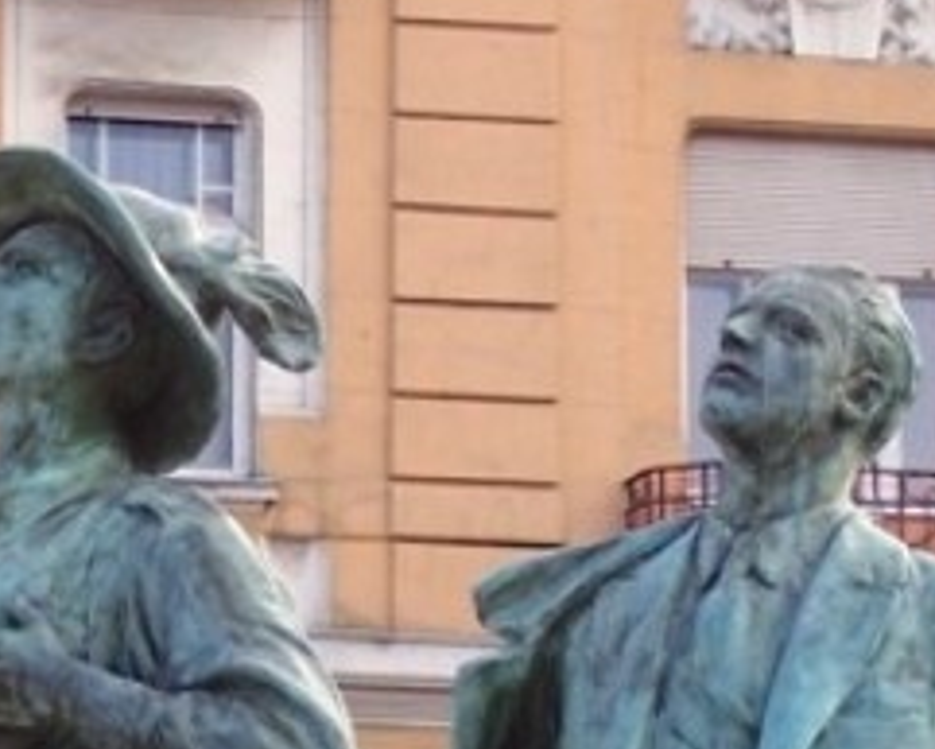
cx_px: 229
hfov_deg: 7.3
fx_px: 7308
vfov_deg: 5.8
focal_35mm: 264
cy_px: 935
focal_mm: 16.8
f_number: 4.6
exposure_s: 1/90
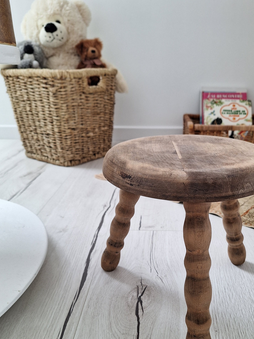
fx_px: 284
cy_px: 206
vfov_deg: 61.0
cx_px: 152
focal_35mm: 29
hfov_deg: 48.0
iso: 40
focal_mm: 5.54
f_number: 1.8
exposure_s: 1/50
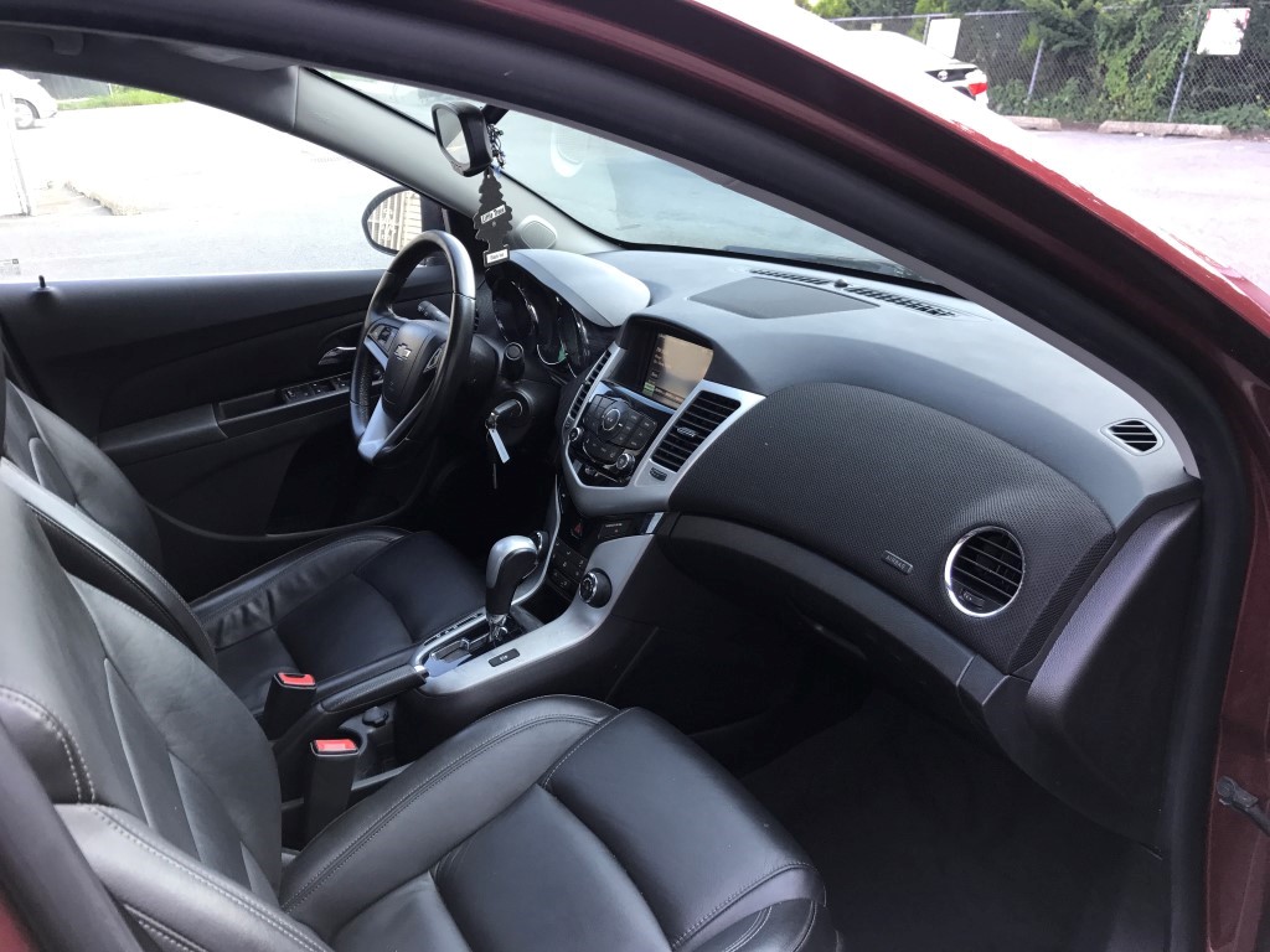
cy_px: 476
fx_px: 1027
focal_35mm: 28
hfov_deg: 63.4
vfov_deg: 49.7
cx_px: 635
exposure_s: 1/90
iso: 32
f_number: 1.8
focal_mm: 3.99
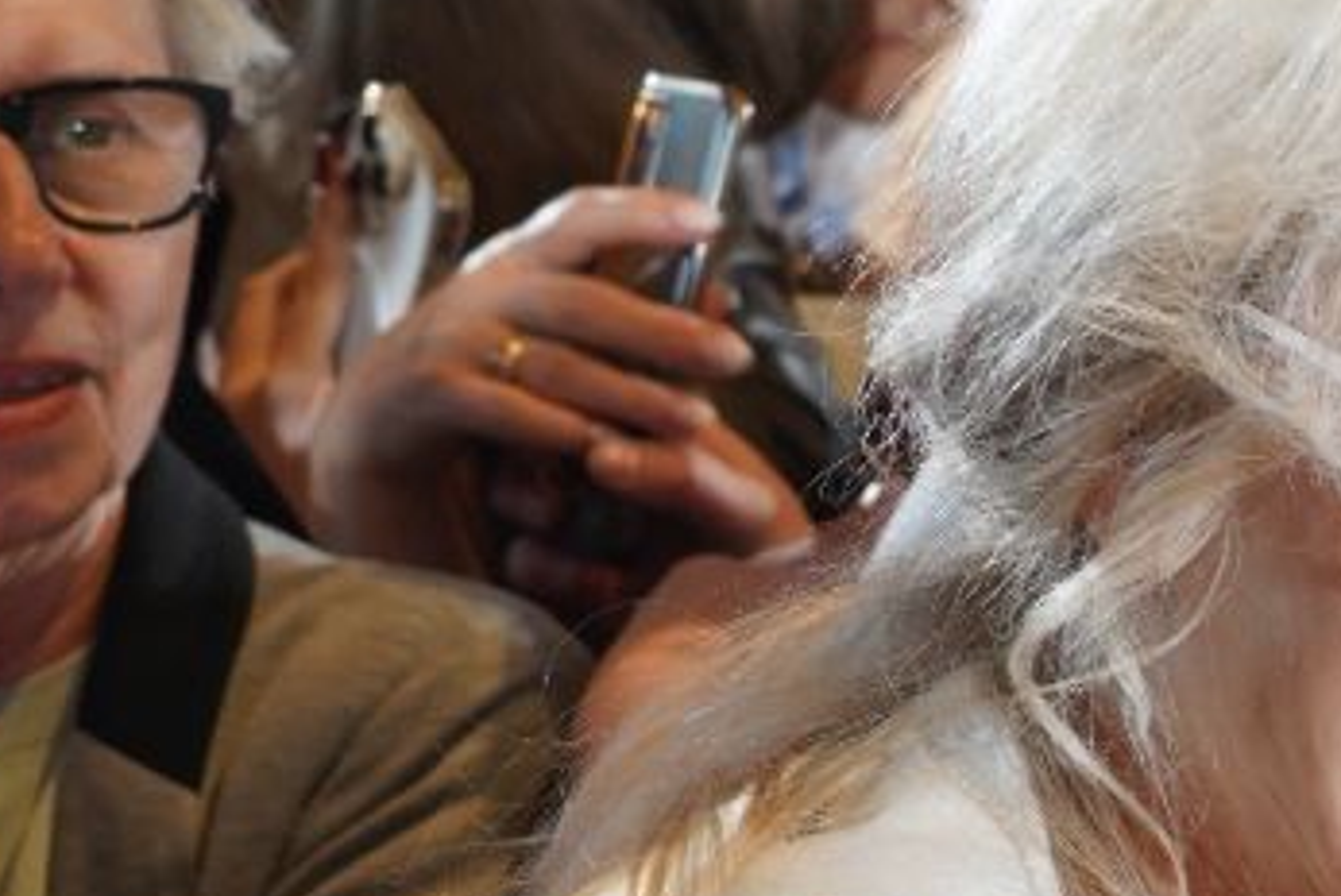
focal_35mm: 131
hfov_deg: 14.6
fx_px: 4884
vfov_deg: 10.5
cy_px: 651
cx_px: 2021
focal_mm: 35
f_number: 5.6
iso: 1250
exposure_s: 1/100
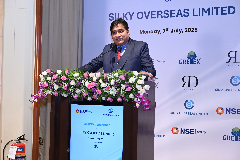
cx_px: 120
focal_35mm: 56
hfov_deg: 35.6
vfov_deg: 24.2
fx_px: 373
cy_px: 80
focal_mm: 56
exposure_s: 1/125
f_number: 5
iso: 1250
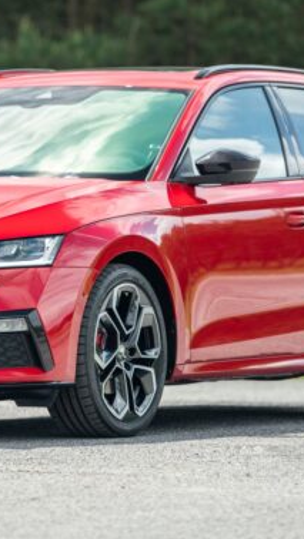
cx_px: 73
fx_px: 5023
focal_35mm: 351
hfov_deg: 3.5
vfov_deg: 6.1
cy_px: 200
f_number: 2.8
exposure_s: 1/500
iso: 100
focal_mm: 165
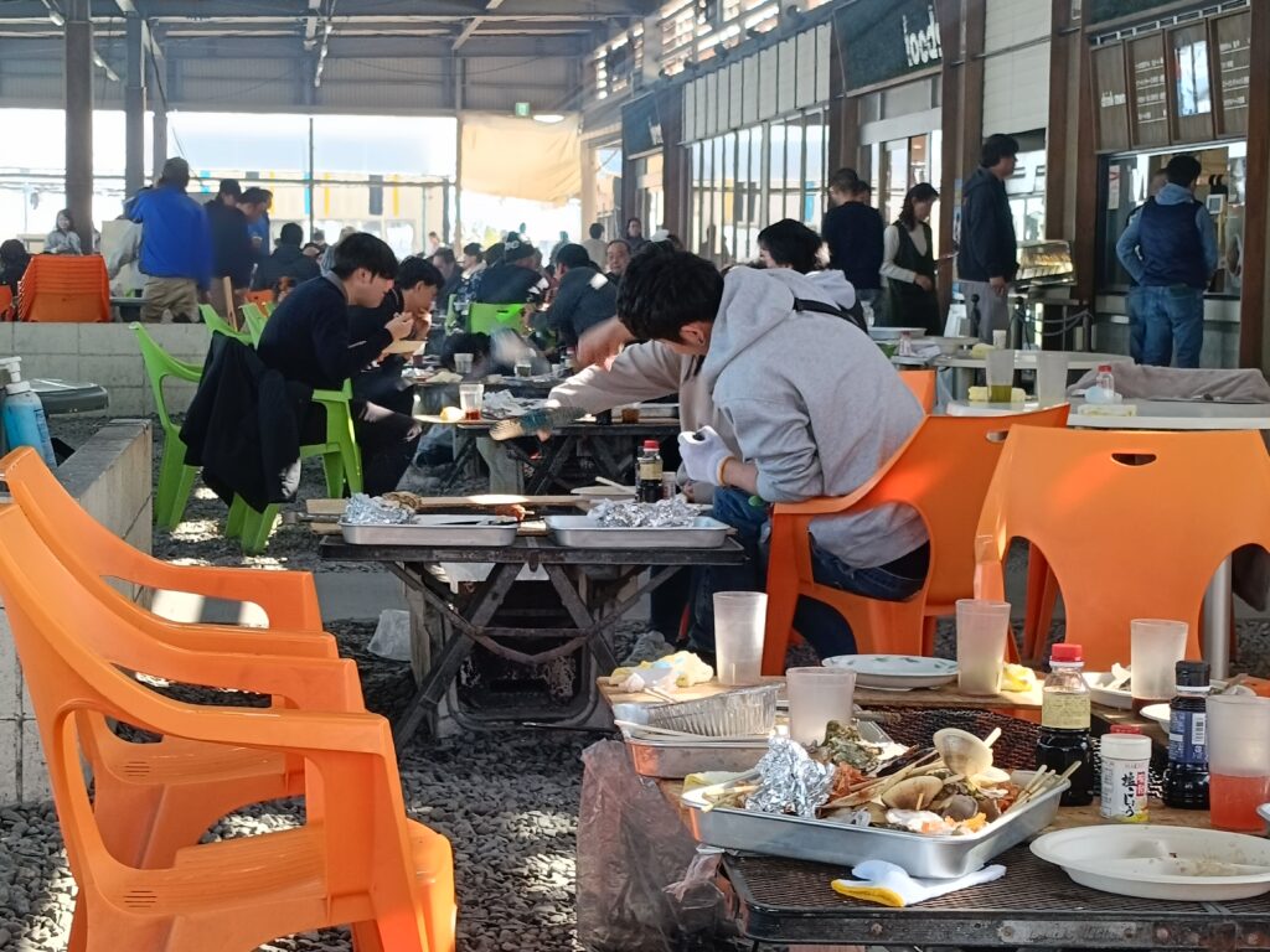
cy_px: 476
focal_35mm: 72
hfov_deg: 27.0
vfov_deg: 20.4
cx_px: 635
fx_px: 2642
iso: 160
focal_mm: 4.7
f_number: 1.7
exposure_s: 1/60
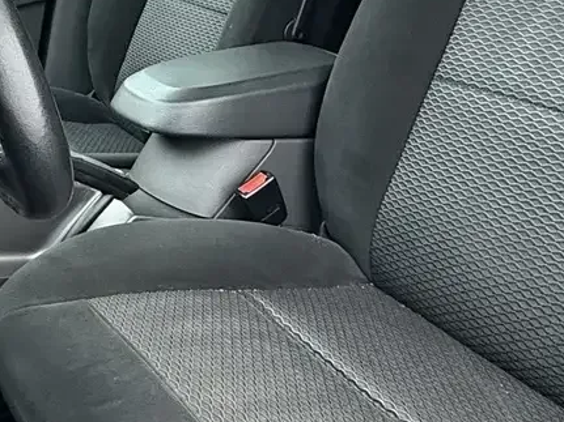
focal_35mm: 52
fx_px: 847
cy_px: 107
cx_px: 103
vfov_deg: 27.6
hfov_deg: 35.5
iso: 500
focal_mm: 2.22
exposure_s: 1/60
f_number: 2.2
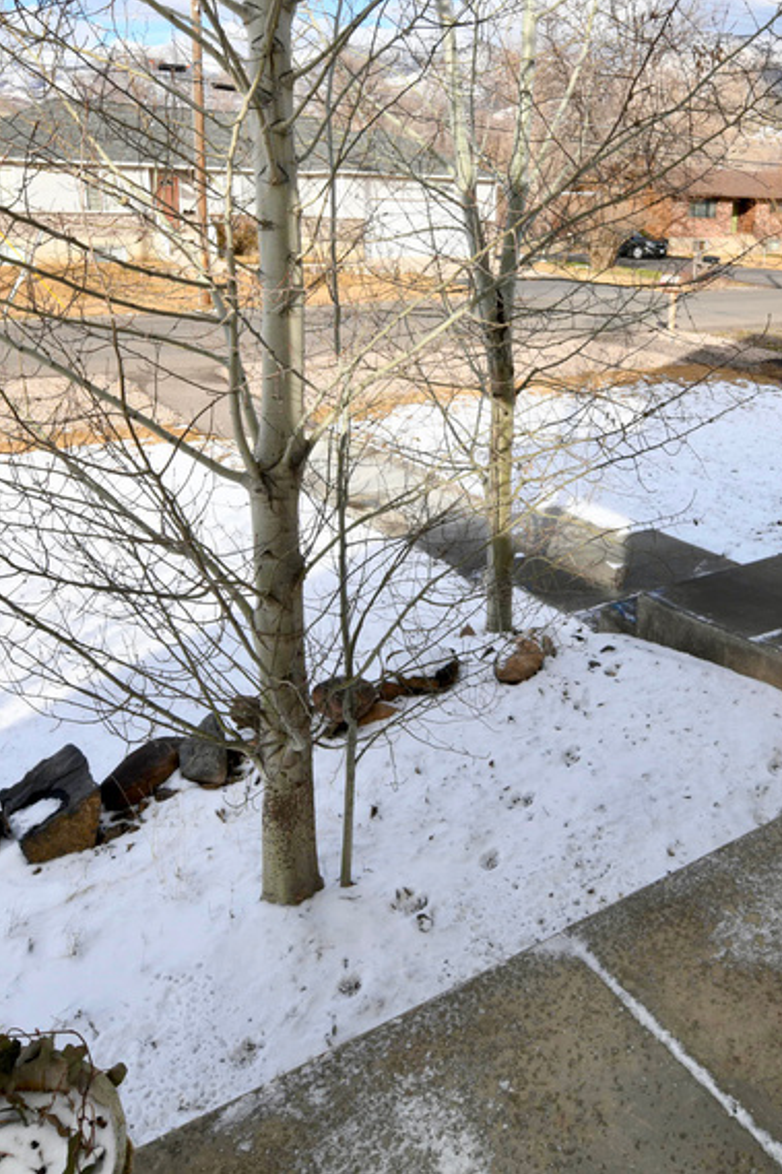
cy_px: 471
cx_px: 512
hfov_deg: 47.2
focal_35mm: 27
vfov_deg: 66.8
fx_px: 880
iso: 200
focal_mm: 15
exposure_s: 1/80
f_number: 14
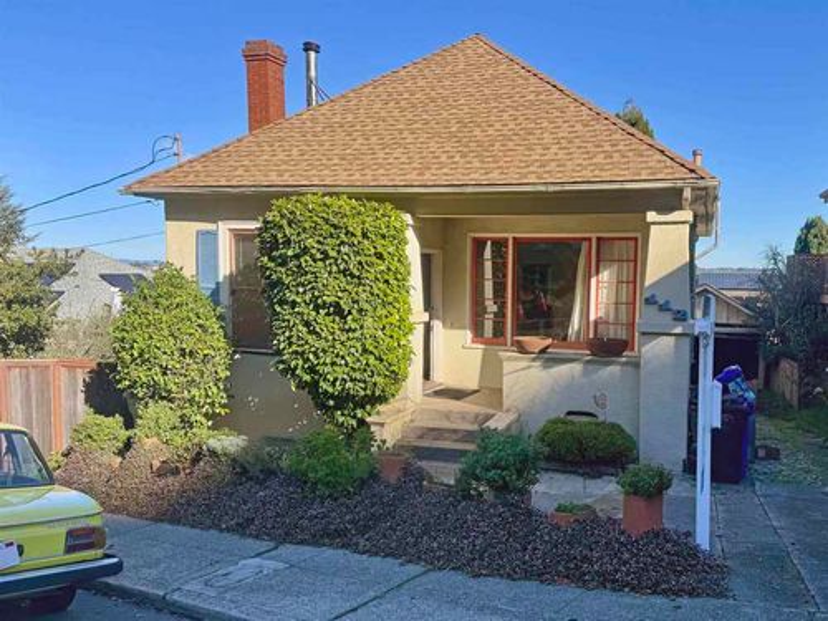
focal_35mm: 24
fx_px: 574
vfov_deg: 56.8
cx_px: 414
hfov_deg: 71.6
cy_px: 310
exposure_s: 1/2710
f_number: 1.78
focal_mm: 6.76
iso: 80
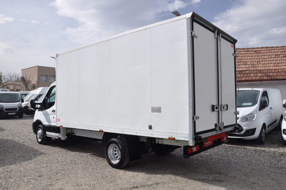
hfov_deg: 67.4
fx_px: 214
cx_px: 143
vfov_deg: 47.8
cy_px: 95
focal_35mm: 27
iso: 400
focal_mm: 18
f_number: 10
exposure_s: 1/400
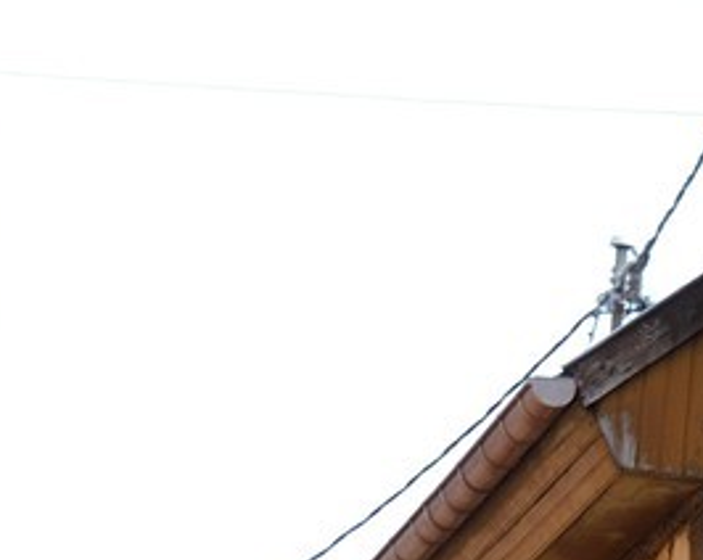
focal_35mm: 339
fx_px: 7043
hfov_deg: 5.6
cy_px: 1556
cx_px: 1364
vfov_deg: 4.4
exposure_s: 1/250
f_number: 6.3
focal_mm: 60
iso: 200
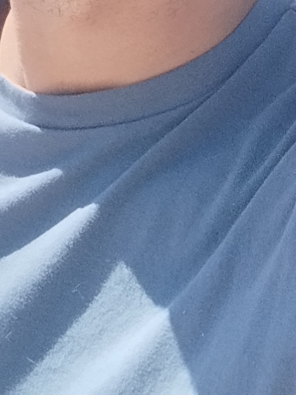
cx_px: 61
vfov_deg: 14.9
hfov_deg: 14.7
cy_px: -462
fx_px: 1141
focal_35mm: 100
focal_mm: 3.49
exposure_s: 1/1600
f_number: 2.45
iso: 50
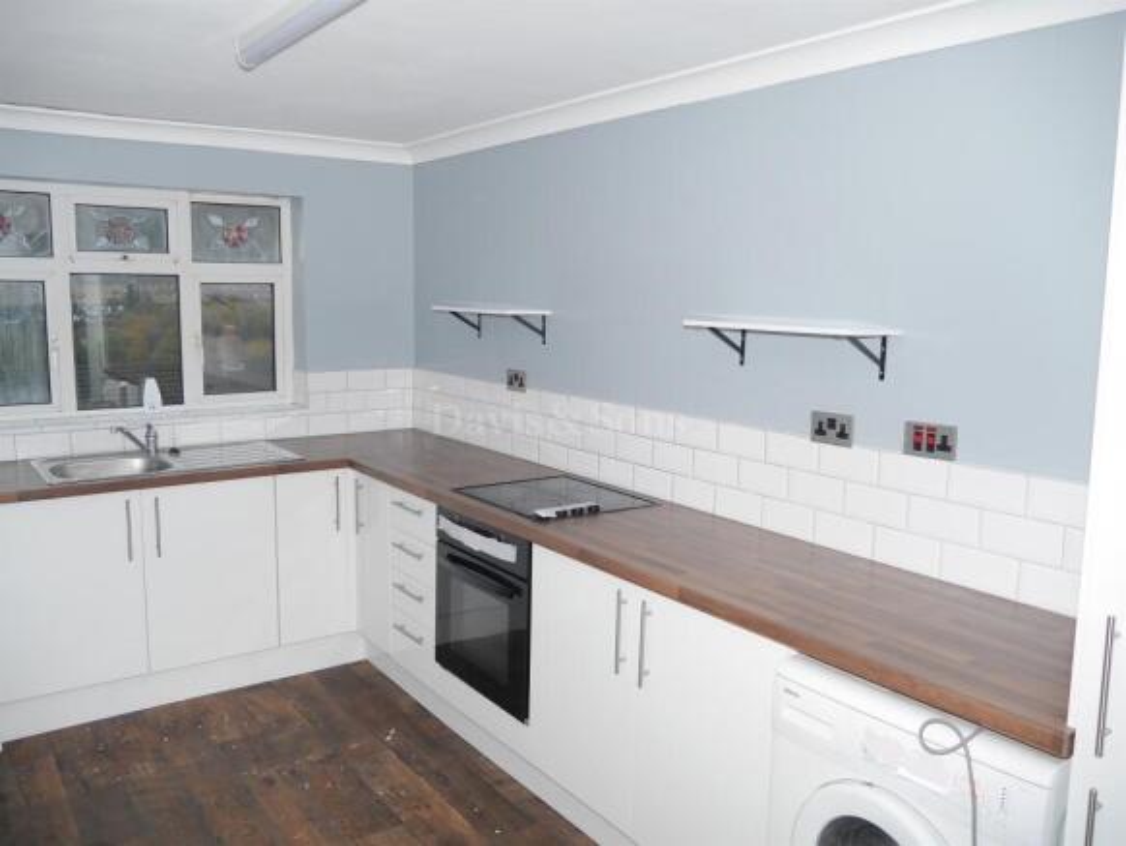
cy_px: 423
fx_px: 911
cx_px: 563
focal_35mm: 28
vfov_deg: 49.8
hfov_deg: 63.4
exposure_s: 1/60
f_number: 3.5
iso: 200
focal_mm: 14
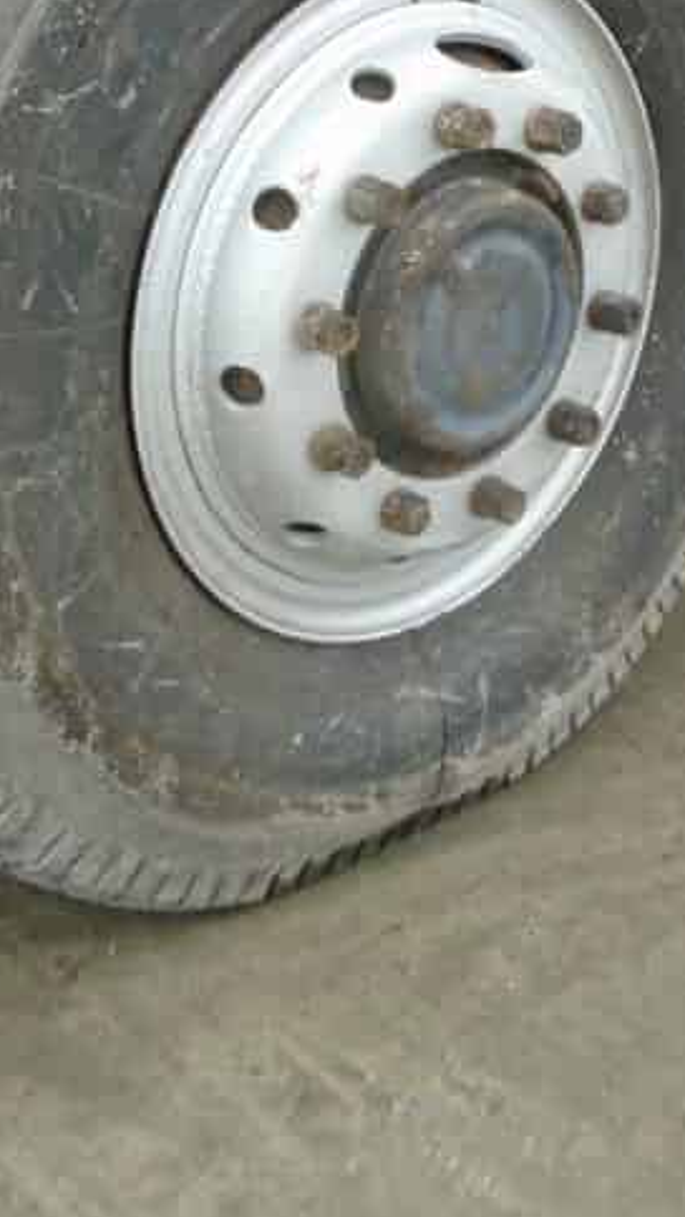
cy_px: 310
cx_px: 642
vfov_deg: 34.2
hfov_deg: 19.6
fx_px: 1936
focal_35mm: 60
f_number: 3.2
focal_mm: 4.6
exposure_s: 1/250
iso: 200
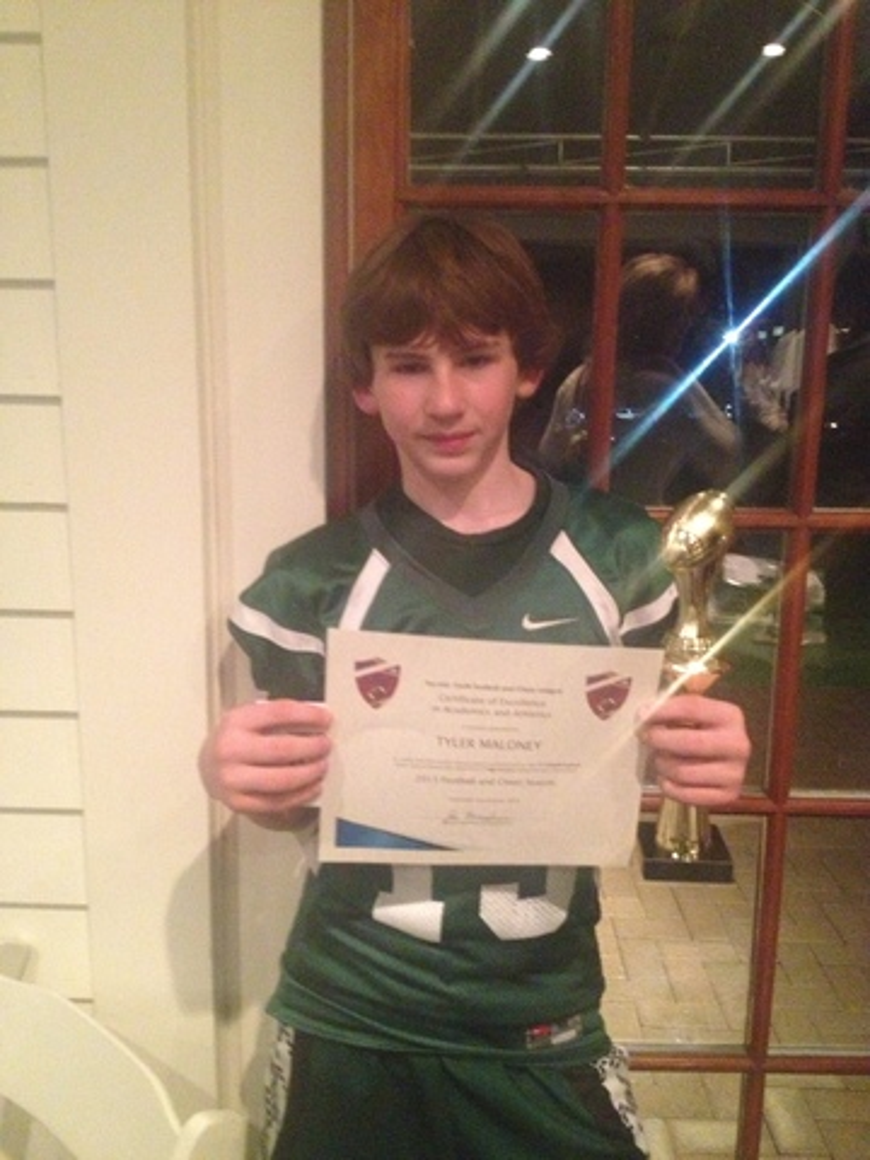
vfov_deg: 52.6
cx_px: 435
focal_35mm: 35
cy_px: 580
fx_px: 1173
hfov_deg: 40.7
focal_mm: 4.28
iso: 800
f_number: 2.4
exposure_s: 1/15
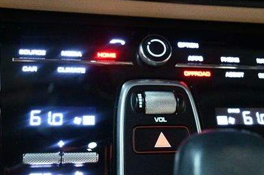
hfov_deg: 44.5
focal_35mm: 44
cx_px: 132
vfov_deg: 30.1
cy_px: 51
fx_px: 322
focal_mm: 18
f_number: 3.5
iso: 5600
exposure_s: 1/60
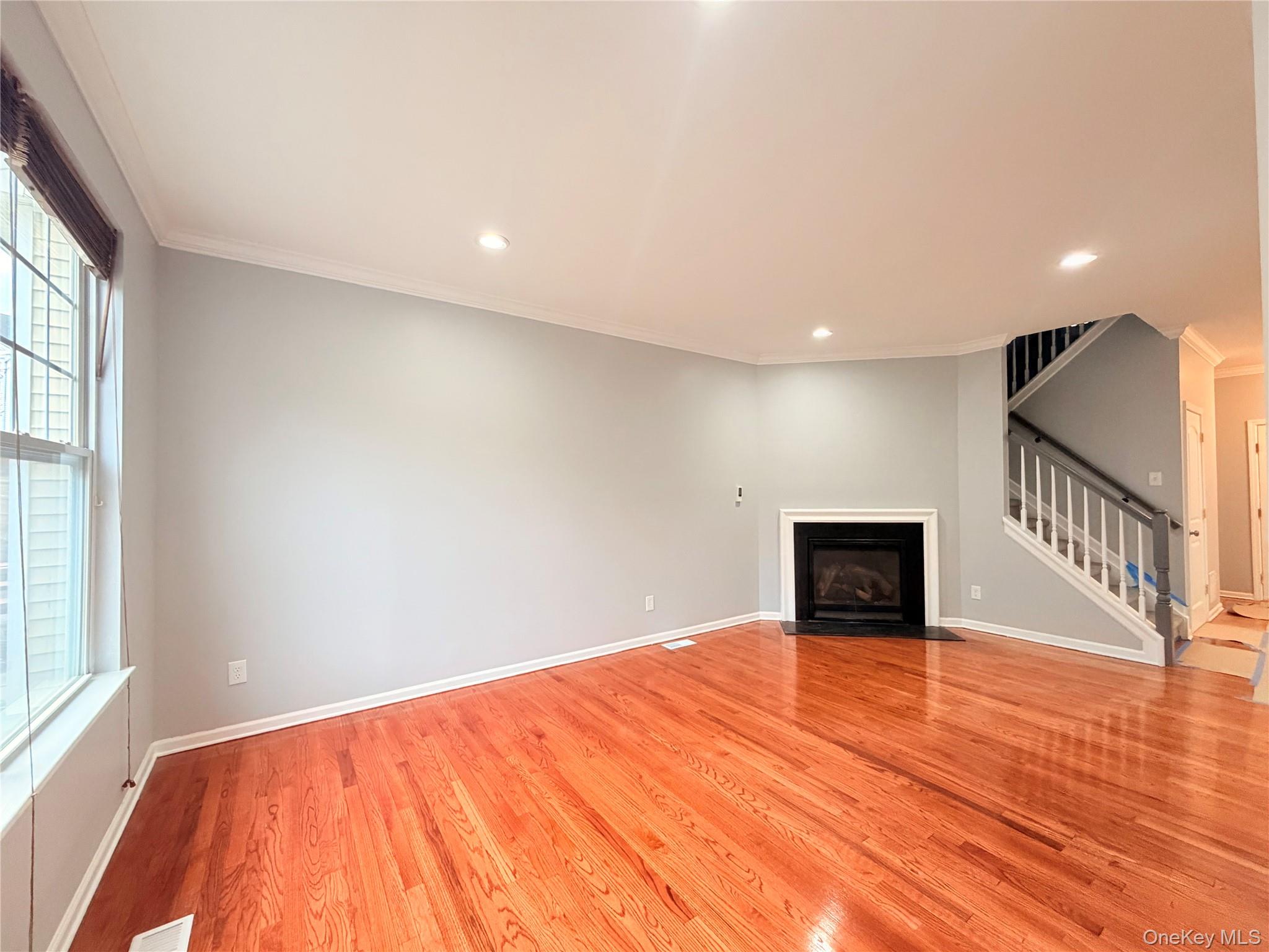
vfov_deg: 85.7
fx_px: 513
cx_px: 634
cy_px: 476
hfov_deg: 102.1
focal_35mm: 14
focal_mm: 2.22
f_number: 2.2
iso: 320
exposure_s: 1/120
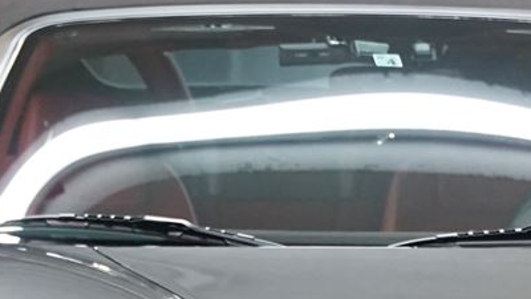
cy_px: 337
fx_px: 4956
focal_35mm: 352
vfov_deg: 3.4
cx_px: 450
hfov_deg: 6.1
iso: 1600
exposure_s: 1/125
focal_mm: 70
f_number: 4
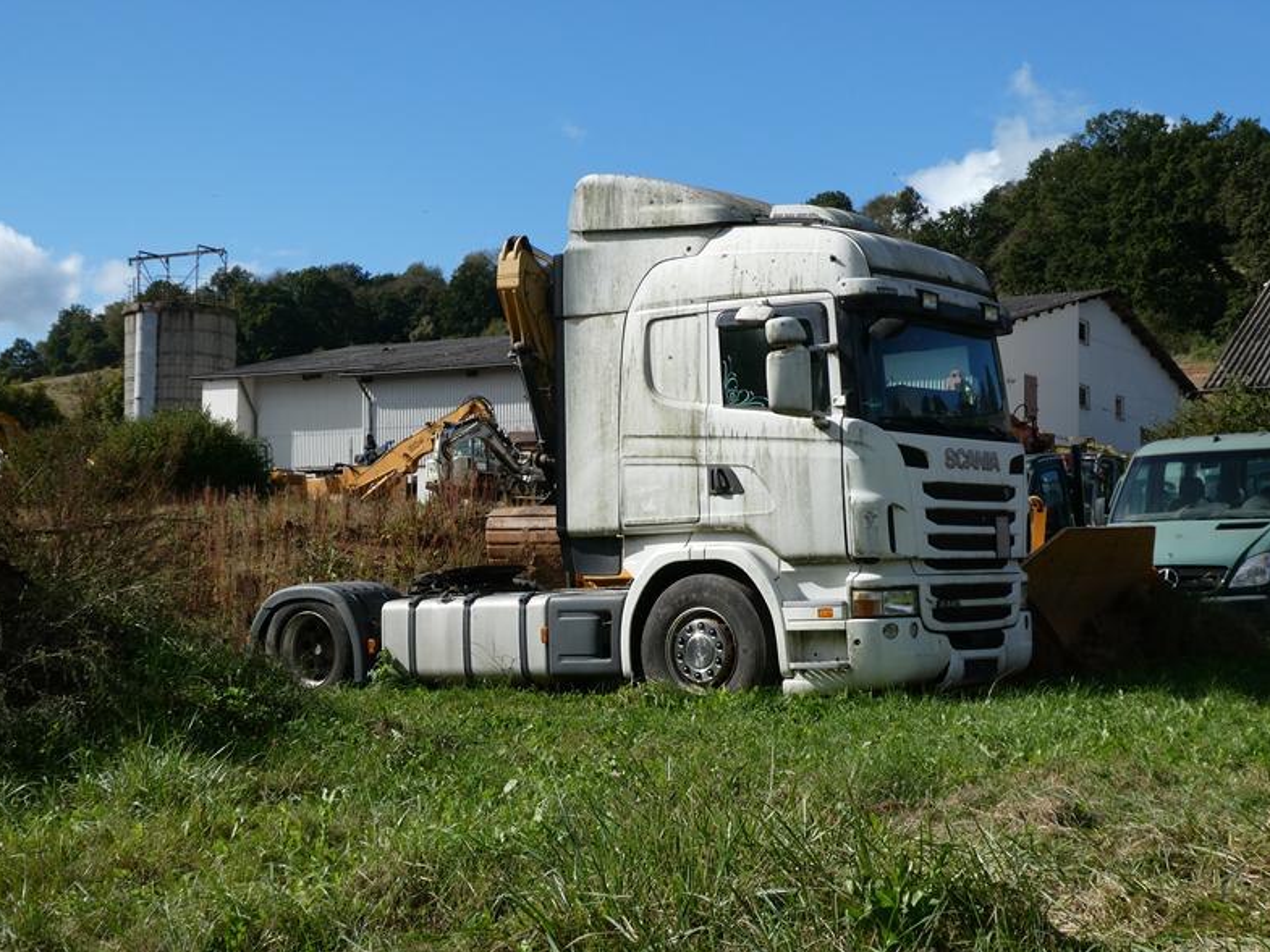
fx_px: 2018
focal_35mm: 55
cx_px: 639
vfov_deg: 26.6
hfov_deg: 34.9
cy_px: 482
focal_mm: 9.6
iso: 80
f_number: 4.1
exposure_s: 1/800
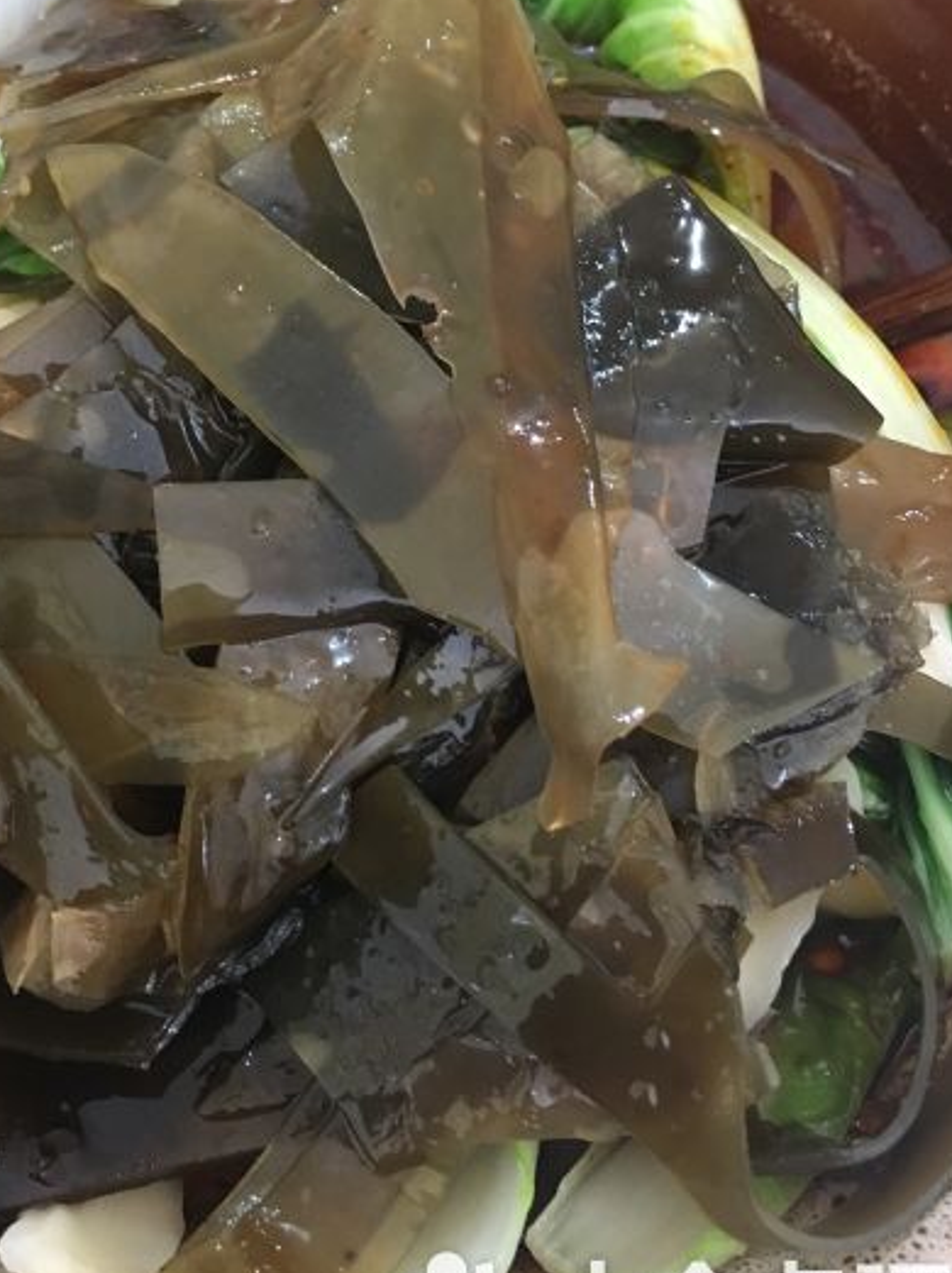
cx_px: 375
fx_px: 1432
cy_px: 582
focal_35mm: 39
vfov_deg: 47.8
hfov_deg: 36.6
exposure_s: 1/17
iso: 200
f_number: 2.2
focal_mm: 4.15
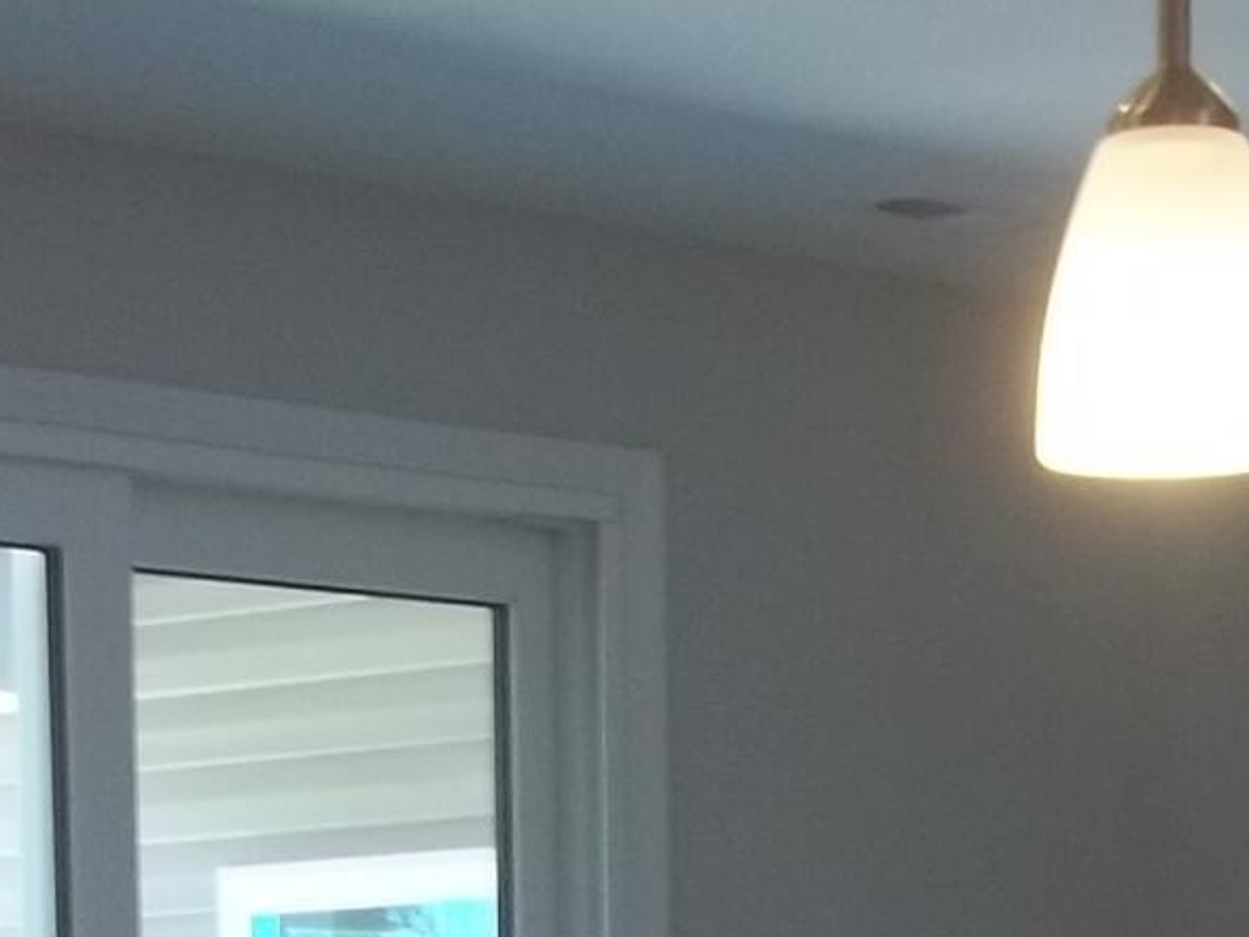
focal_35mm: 163
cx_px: 509
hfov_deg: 12.1
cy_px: 2298
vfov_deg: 8.3
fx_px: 5882
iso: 64
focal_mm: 5.7
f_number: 2.9
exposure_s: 1/50
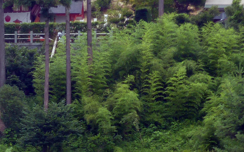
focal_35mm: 398
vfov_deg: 3.3
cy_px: 193
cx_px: -133
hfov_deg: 5.2
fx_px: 2647
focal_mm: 19.5
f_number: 4.4
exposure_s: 1/50
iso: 100
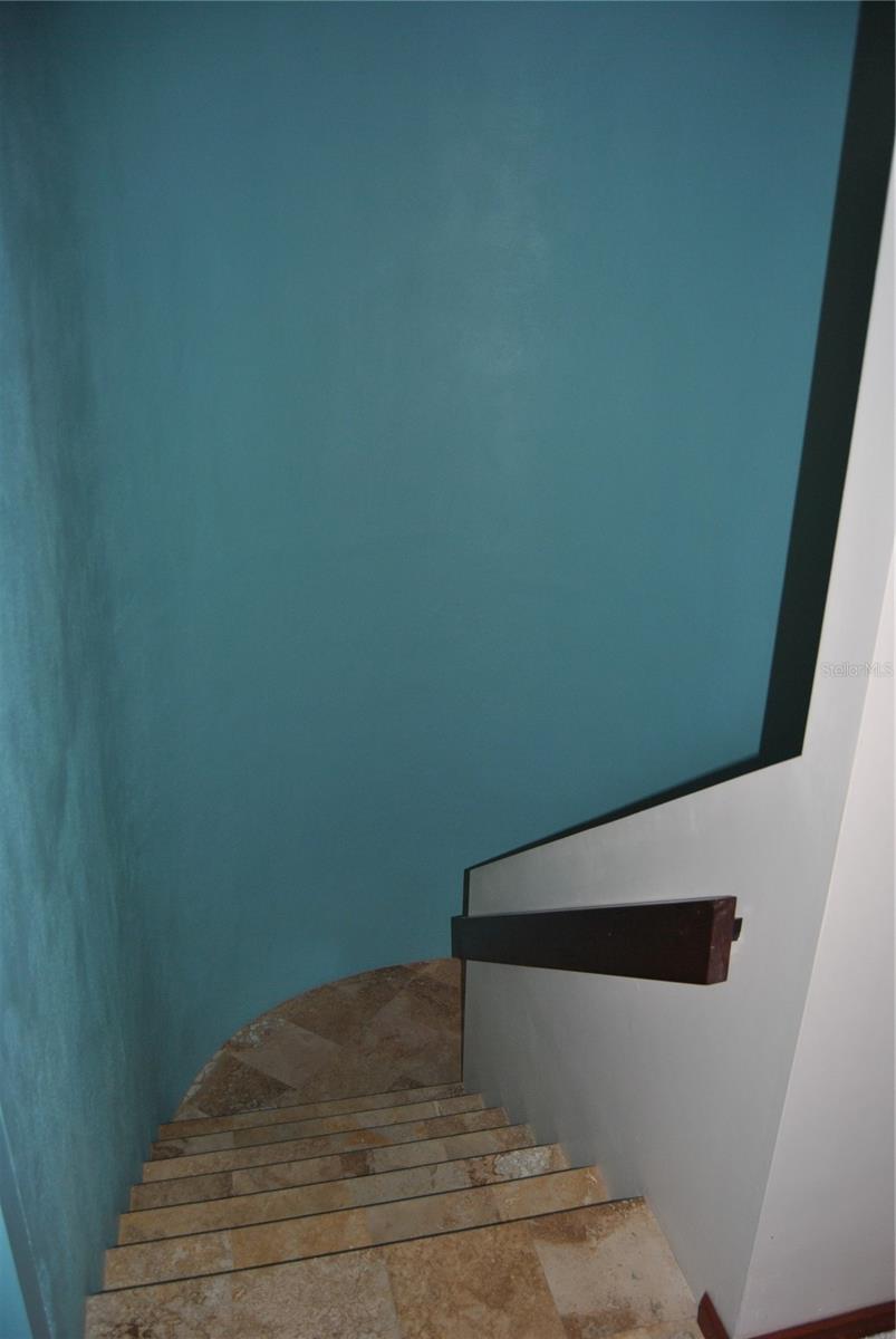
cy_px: 670
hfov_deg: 48.0
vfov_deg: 67.3
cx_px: 448
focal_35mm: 27
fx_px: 1005
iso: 200
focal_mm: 18
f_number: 3.5
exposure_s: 1/60
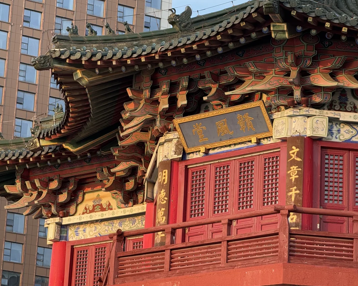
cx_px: 179
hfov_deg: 12.3
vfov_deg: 9.8
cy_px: 136
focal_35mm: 157
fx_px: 1663
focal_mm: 15.66
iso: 50
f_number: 2.8
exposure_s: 1/131
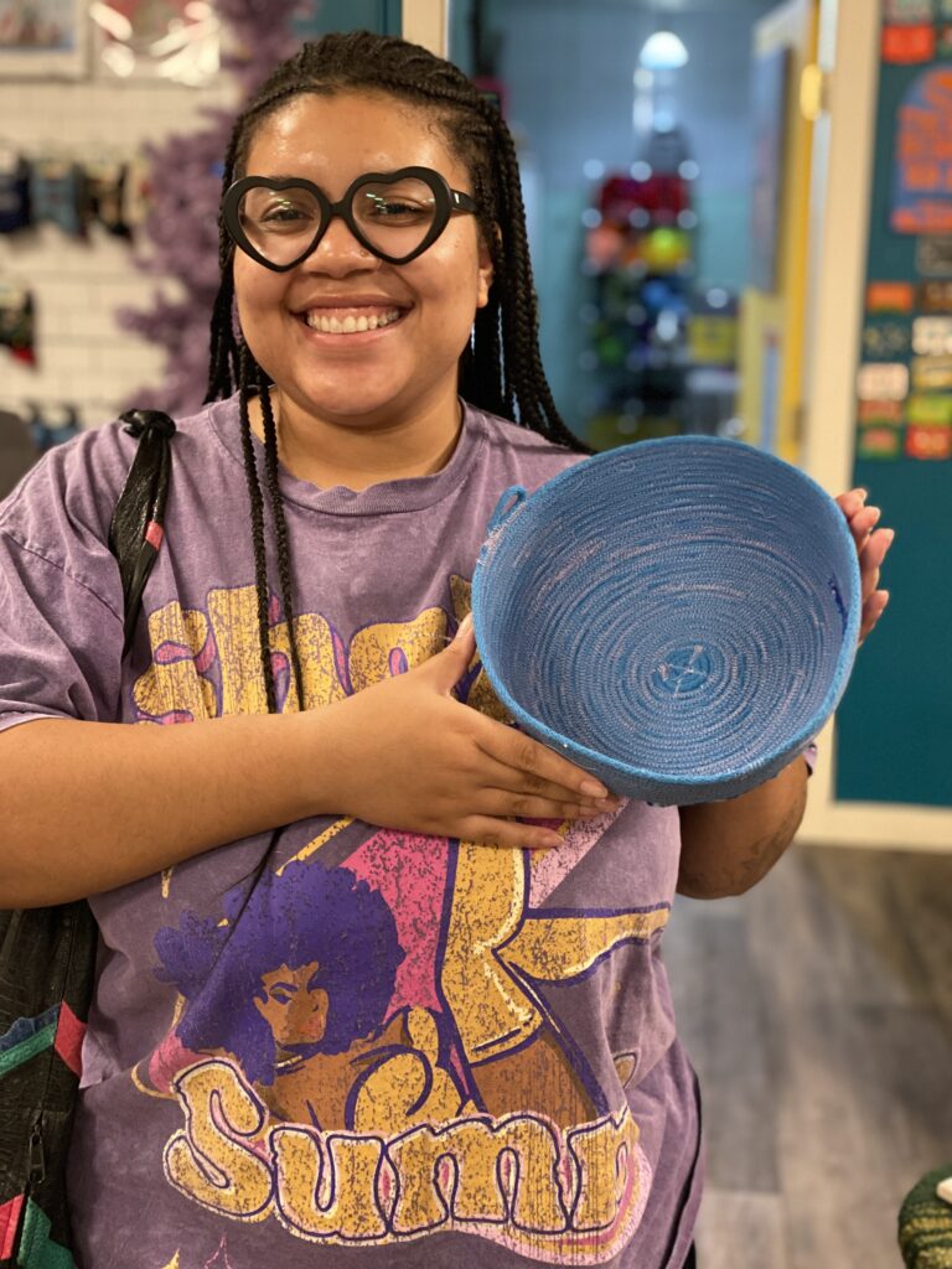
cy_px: 634
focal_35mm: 52
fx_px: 1907
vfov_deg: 36.8
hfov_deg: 28.0
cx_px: 476
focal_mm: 6
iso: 400
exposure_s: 1/40
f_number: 2
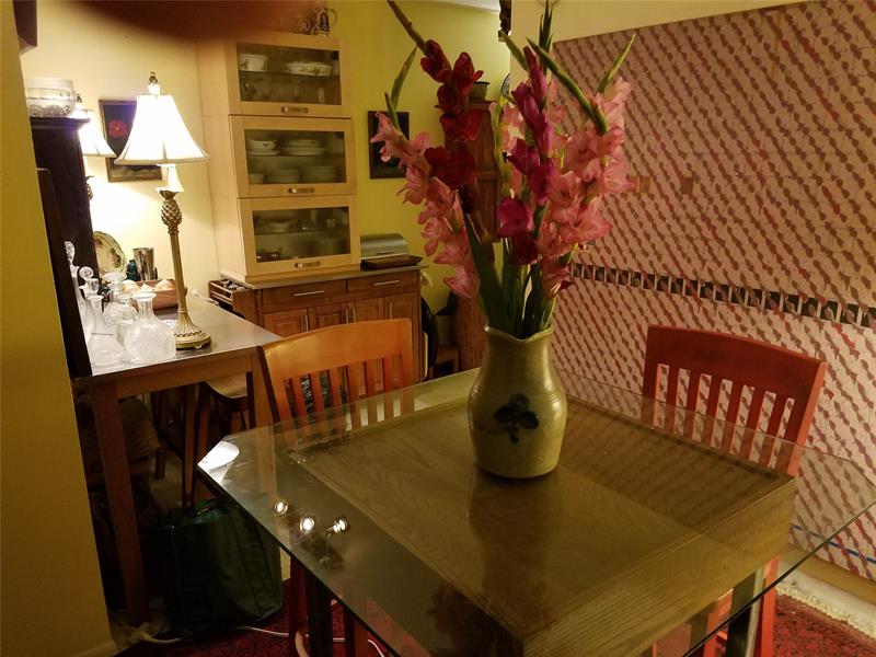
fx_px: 658
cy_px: 328
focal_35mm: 26
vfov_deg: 53.1
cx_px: 438
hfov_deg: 67.3
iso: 250
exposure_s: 1/10
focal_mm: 4.2
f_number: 1.7
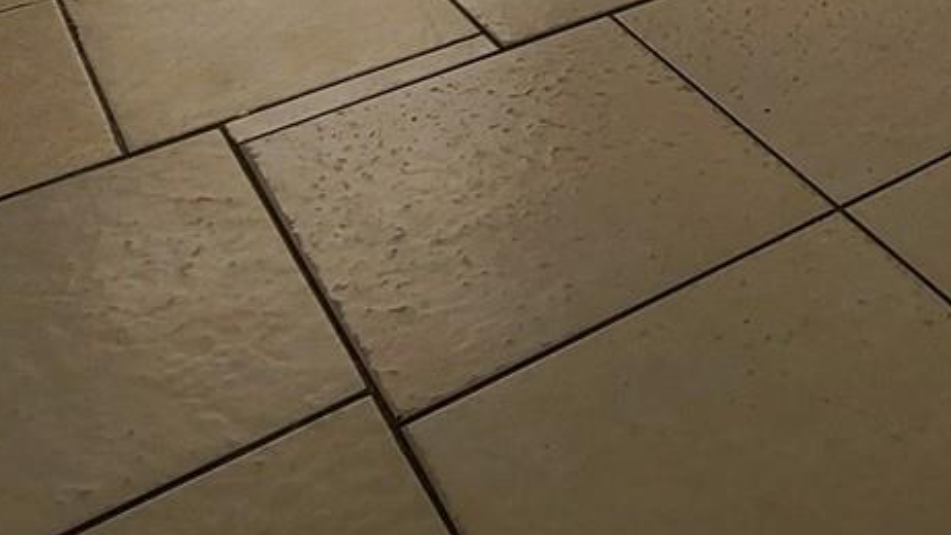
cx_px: 776
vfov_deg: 17.7
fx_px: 1236
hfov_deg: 40.2
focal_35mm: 49
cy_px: -516
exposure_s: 1/59
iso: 160
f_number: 2.2
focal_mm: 2.2
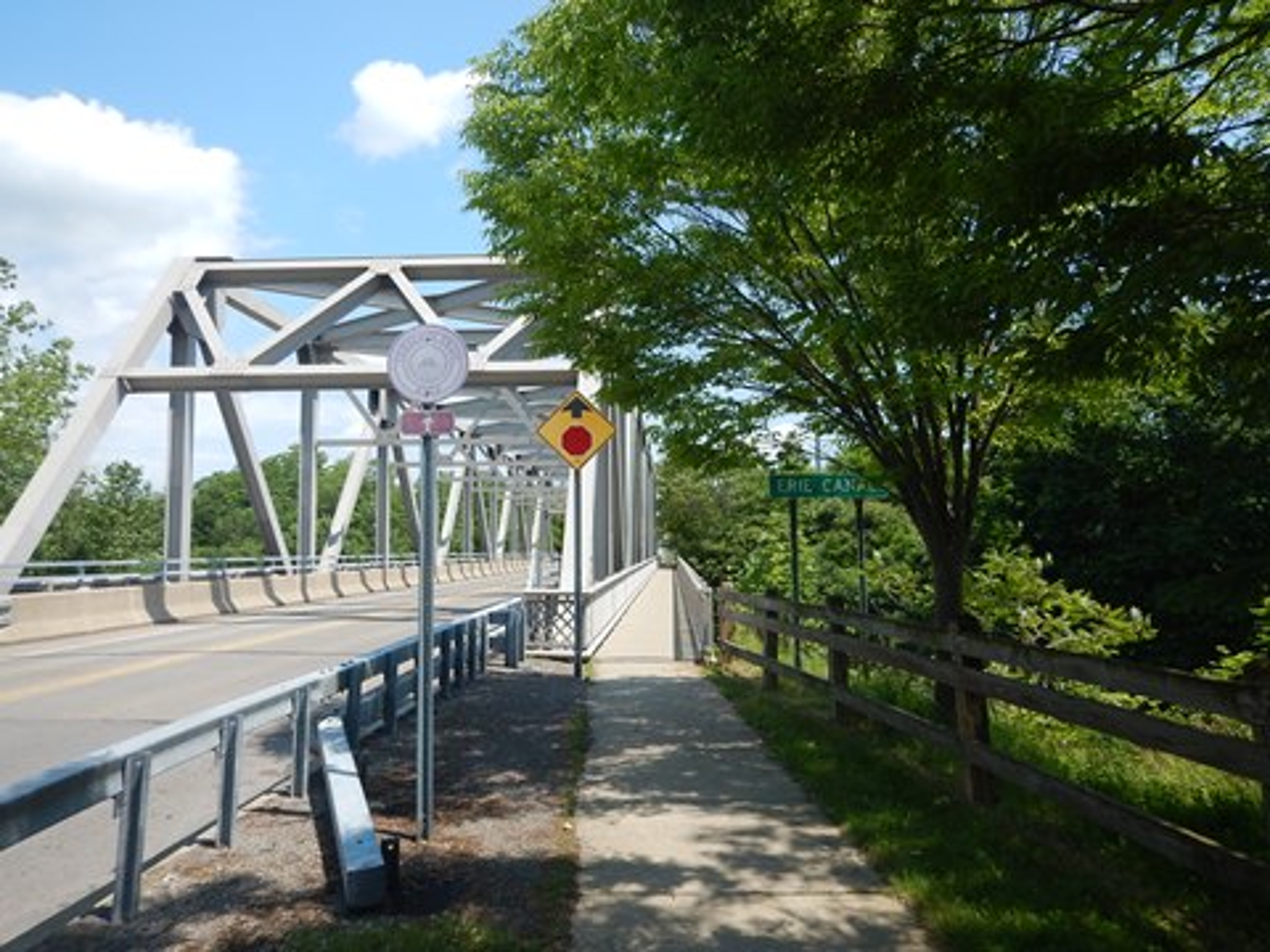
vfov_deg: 56.8
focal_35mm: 24
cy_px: 476
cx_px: 635
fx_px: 881
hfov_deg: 71.6
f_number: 2.8
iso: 125
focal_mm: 4.3
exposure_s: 1/1500
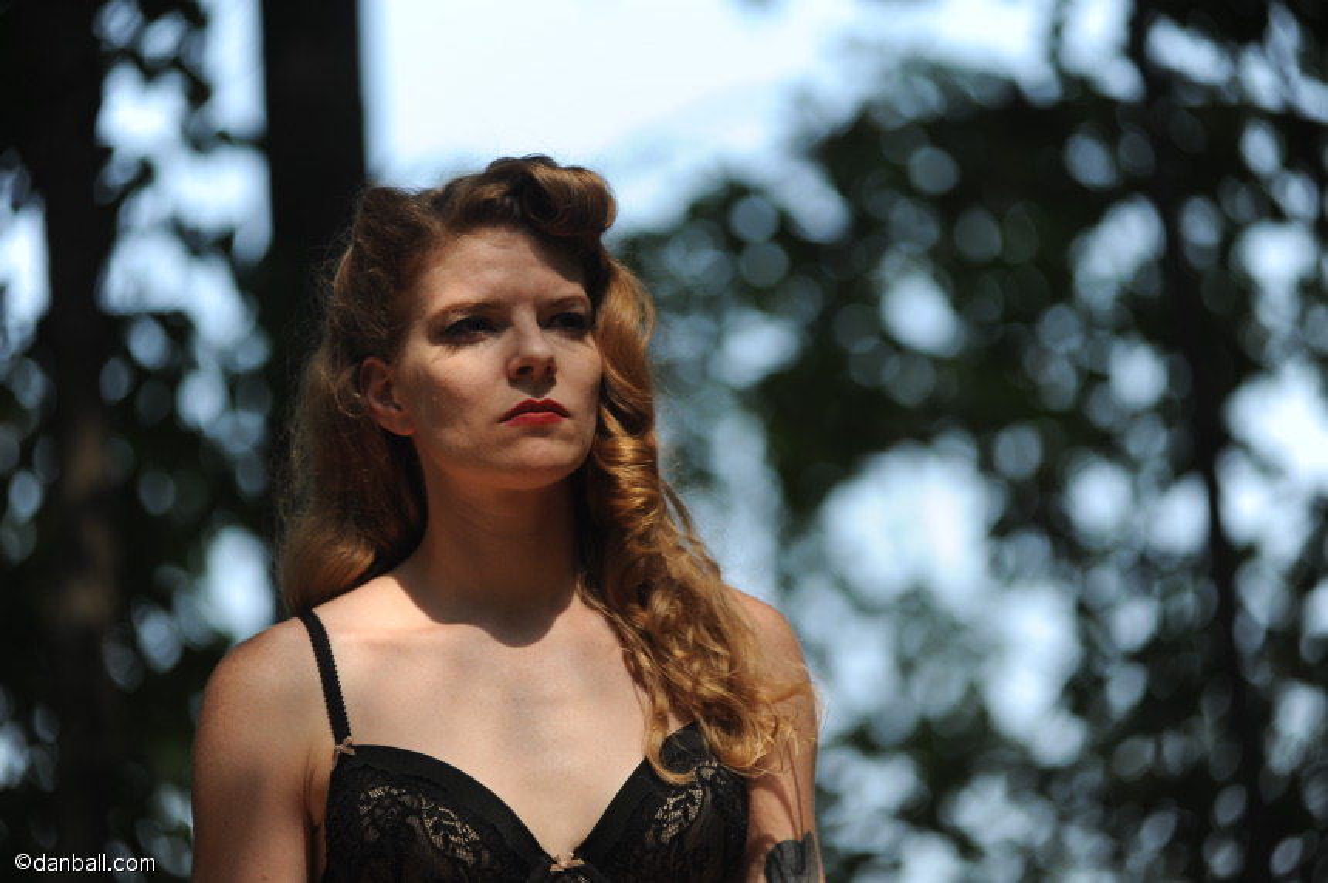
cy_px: 442
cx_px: 664
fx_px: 5713
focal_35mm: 155
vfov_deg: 8.8
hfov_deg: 13.3
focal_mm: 155
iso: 200
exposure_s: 1/1000
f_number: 3.5
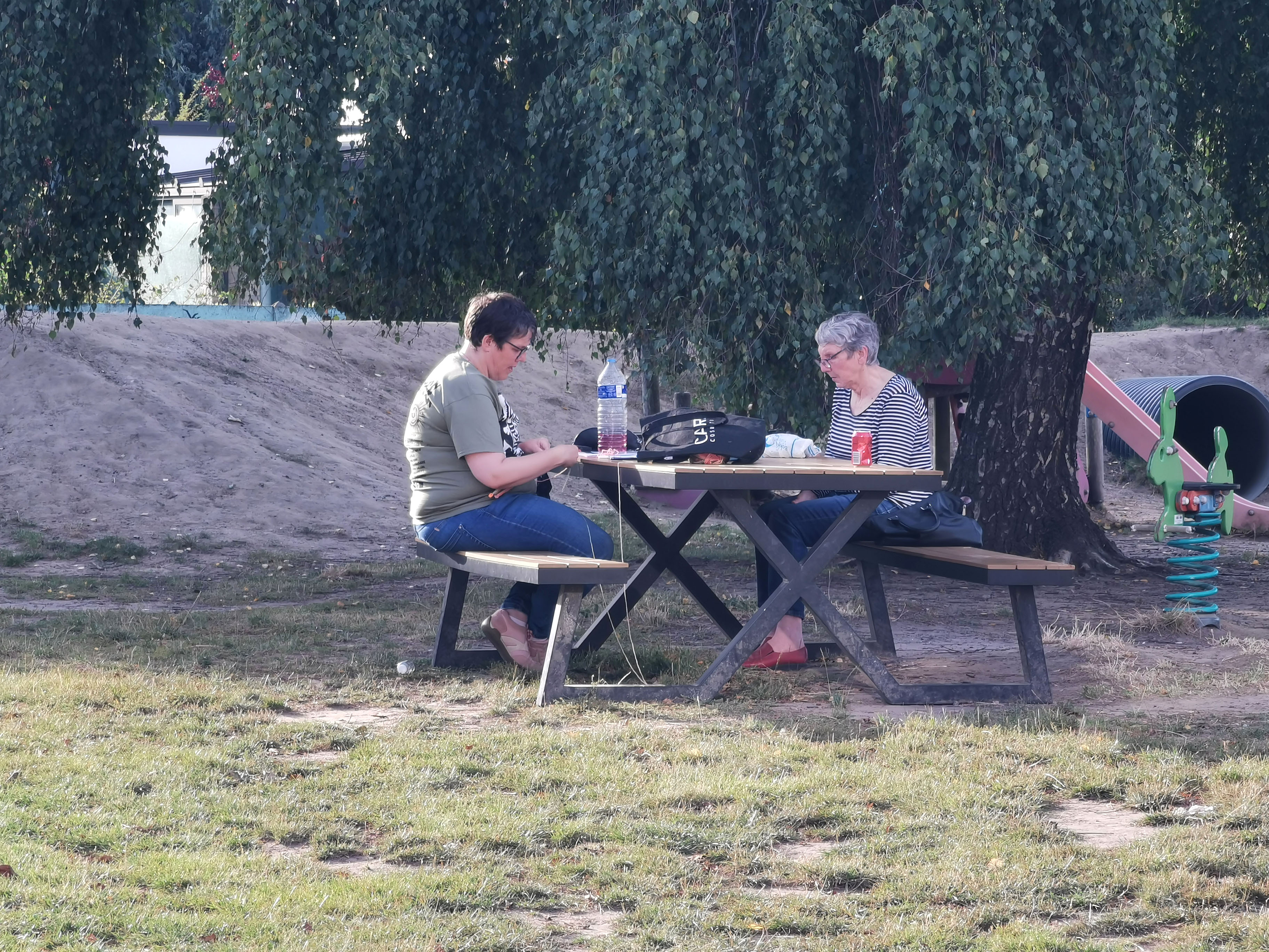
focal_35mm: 135
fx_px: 4949
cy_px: 476
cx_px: 634
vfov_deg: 11.0
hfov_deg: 14.6
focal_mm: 14.46
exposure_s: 1/100
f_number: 3.4
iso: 50
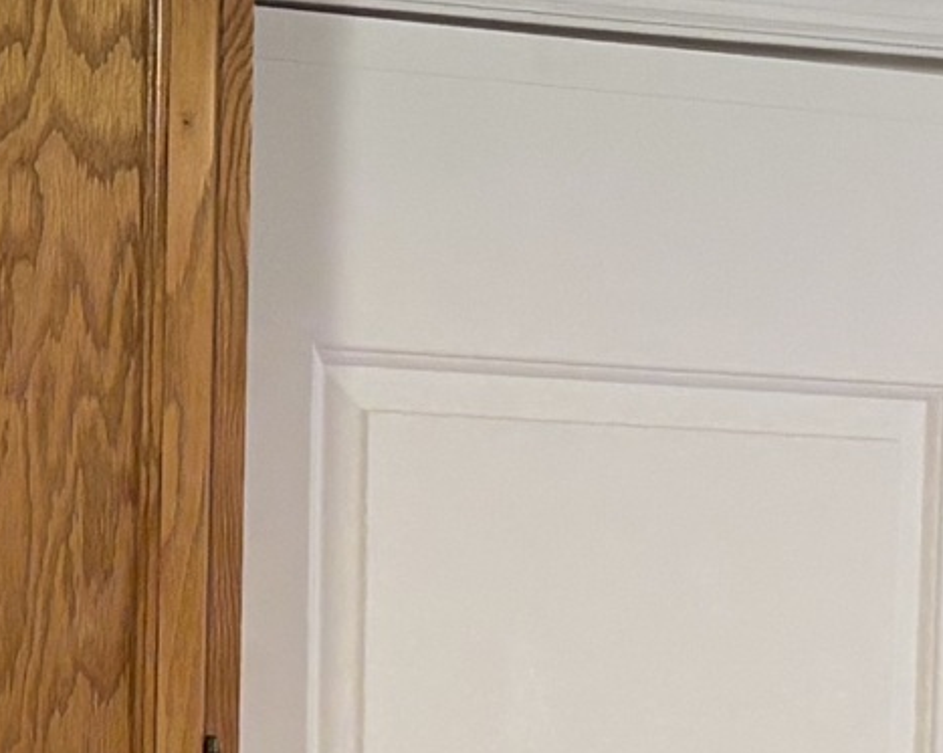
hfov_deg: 11.5
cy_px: 1320
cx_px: 267
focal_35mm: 167
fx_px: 4658
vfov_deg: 8.9
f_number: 1.6
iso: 100
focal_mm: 5.96
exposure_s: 1/60
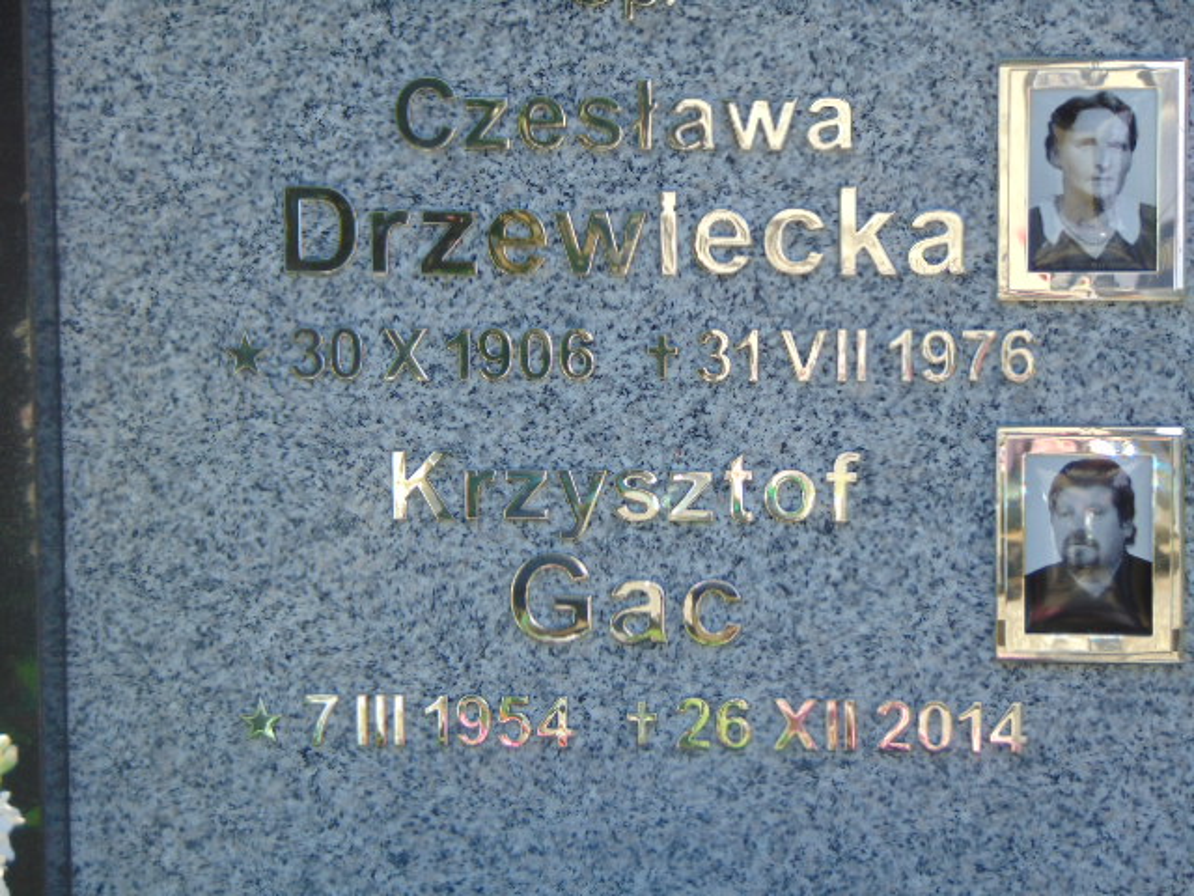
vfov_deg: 9.1
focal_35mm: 164
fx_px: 5657
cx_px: 597
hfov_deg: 12.0
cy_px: 448
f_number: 4
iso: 80
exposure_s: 1/200
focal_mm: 29.5
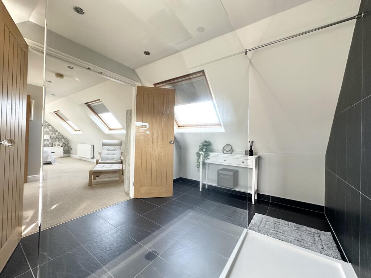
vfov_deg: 85.7
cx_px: 186
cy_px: 139
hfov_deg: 102.1
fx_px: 150
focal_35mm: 14
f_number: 2.2
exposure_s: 1/99
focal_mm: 2.22
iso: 125
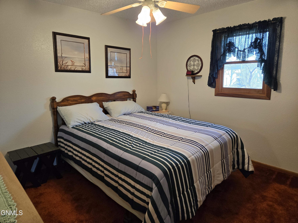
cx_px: 149
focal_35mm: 23
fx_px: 198
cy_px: 112
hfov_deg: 73.9
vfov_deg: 58.9
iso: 160
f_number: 1.8
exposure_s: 1/120
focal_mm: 5.4
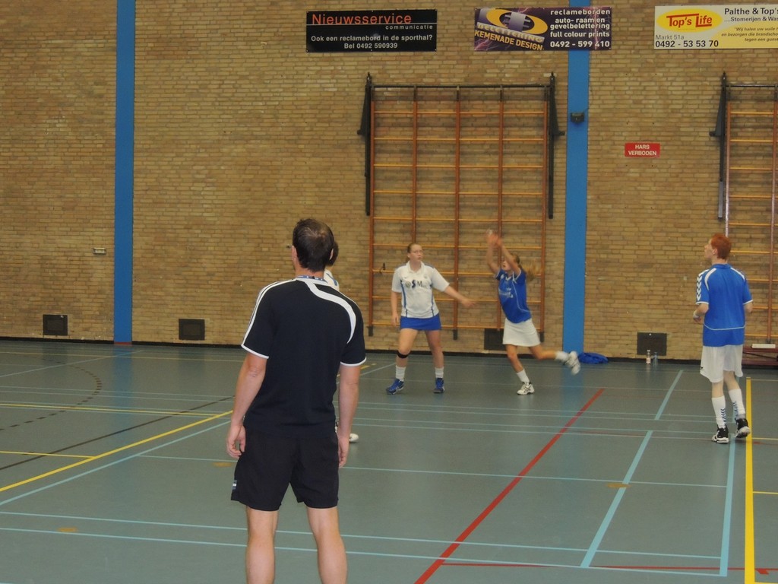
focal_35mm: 70
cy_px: 292
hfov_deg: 27.8
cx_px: 389
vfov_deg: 21.0
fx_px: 1573
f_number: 3.9
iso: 800
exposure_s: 1/50
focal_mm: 12.4
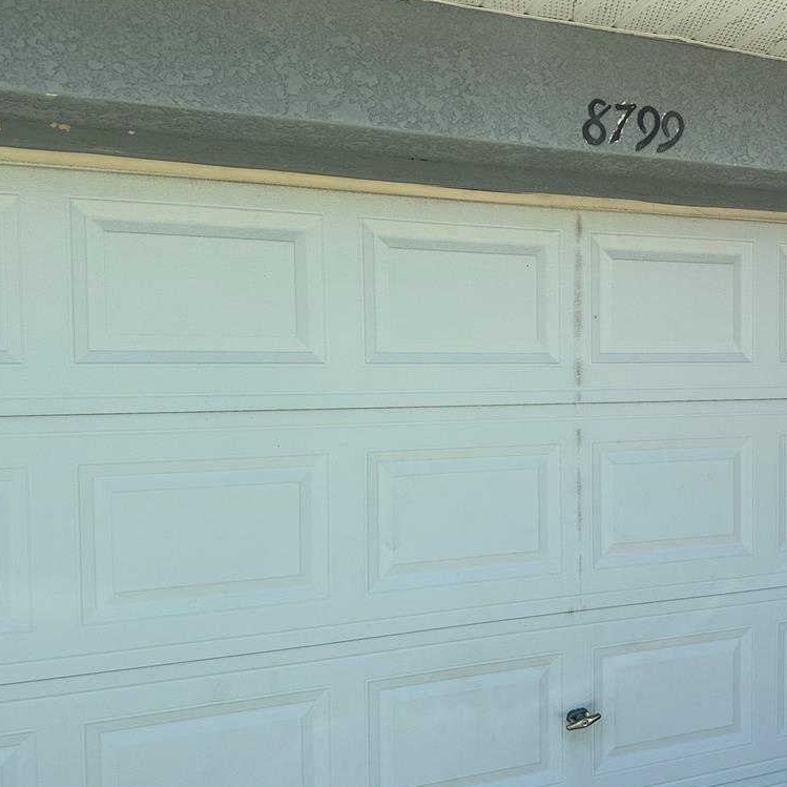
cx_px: 491
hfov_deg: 55.0
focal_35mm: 29
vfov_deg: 55.6
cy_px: 397
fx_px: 746
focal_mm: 6.86
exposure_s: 1/2410
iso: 80
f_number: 1.78
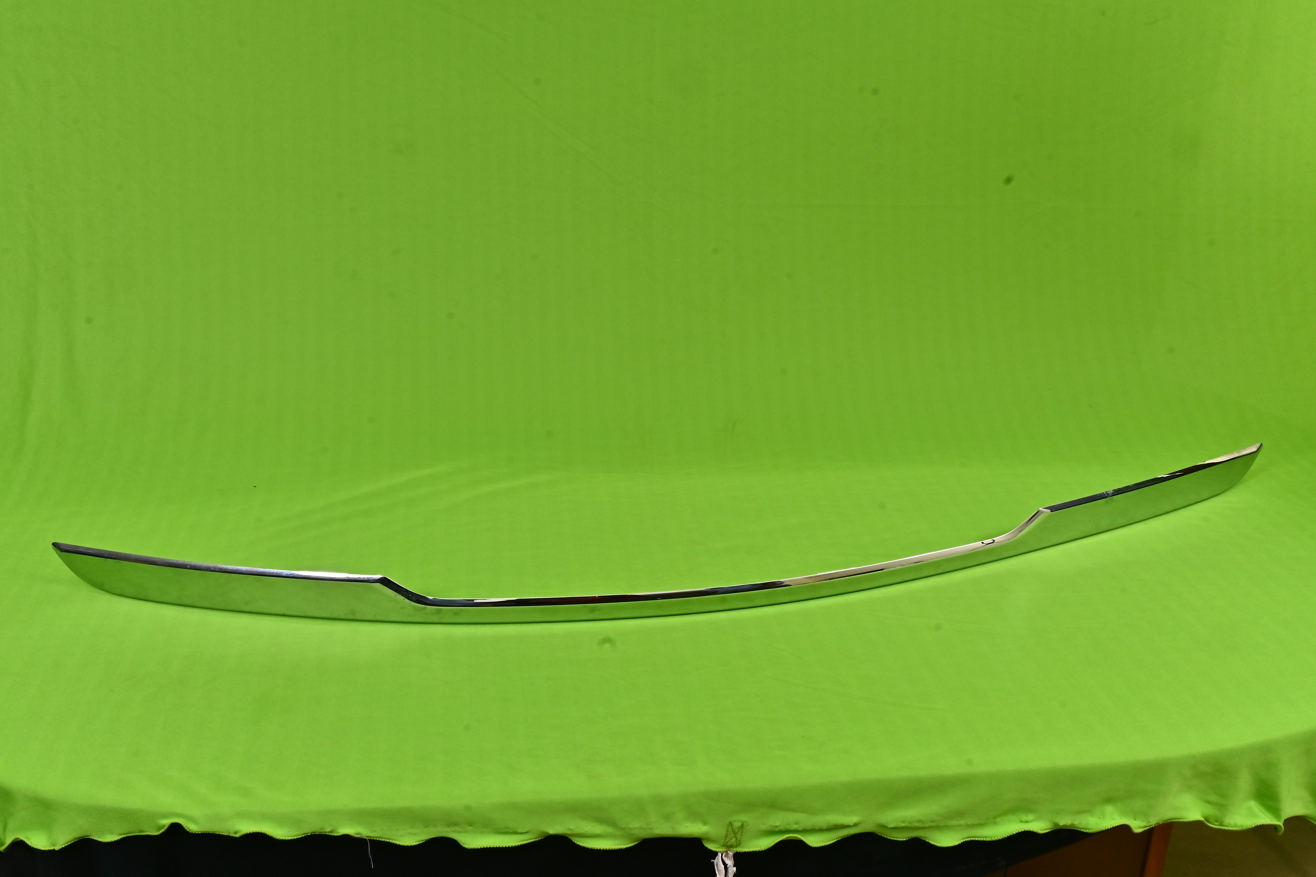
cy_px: 438
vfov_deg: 40.0
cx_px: 658
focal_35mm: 33
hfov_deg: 57.2
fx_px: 1206
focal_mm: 22
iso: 125
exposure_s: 1/160
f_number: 20
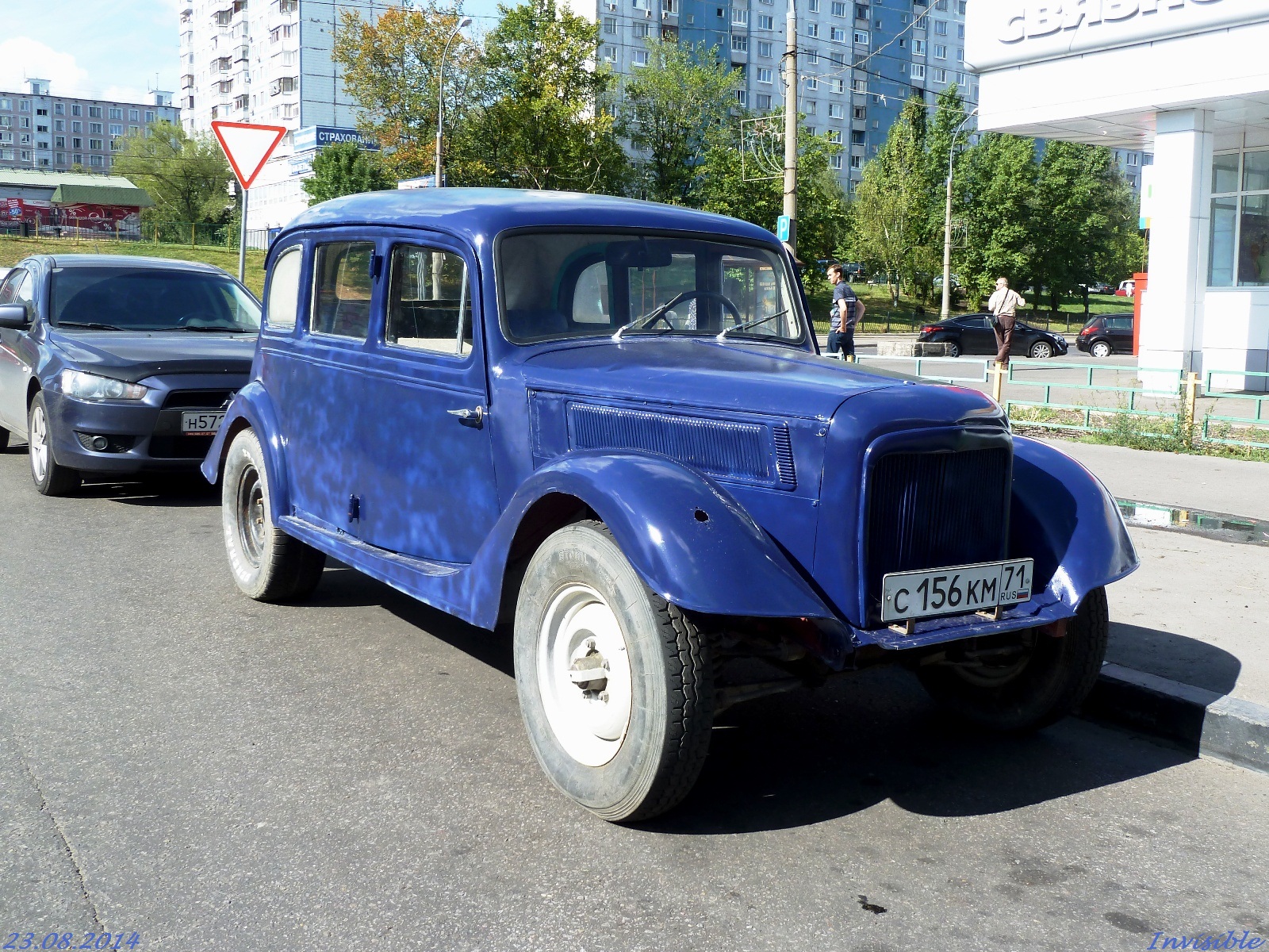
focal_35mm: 37
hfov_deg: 50.1
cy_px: 476
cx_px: 634
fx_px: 1356
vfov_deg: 38.7
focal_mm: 6.1
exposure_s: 1/250
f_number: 4
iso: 80
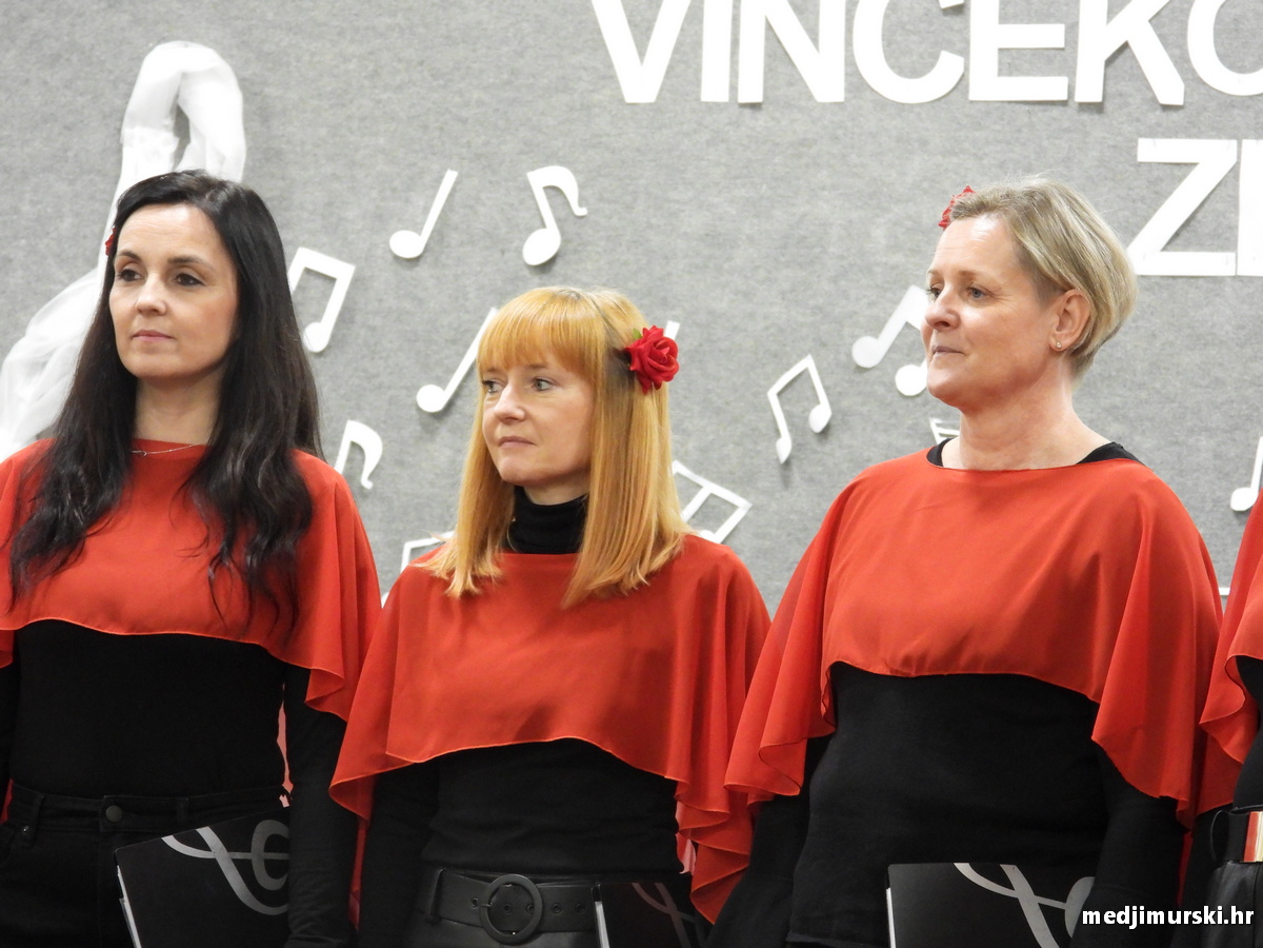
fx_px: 8574
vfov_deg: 6.3
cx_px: 632
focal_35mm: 235
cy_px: 474
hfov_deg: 8.4
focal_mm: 42.2
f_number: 4.5
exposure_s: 1/20
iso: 800
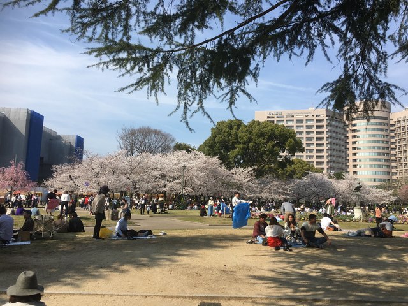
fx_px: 342
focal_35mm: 29
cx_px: 204
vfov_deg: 48.2
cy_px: 153
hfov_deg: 61.7
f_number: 2.2
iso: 25
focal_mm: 4.15
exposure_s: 1/1603
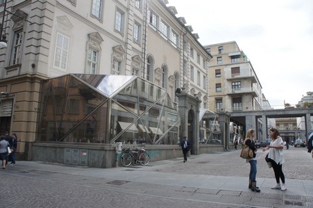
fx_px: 235
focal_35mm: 27
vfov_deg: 47.9
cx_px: 156
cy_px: 104
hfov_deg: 67.4
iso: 250
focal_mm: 18
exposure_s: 1/250
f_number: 7.1
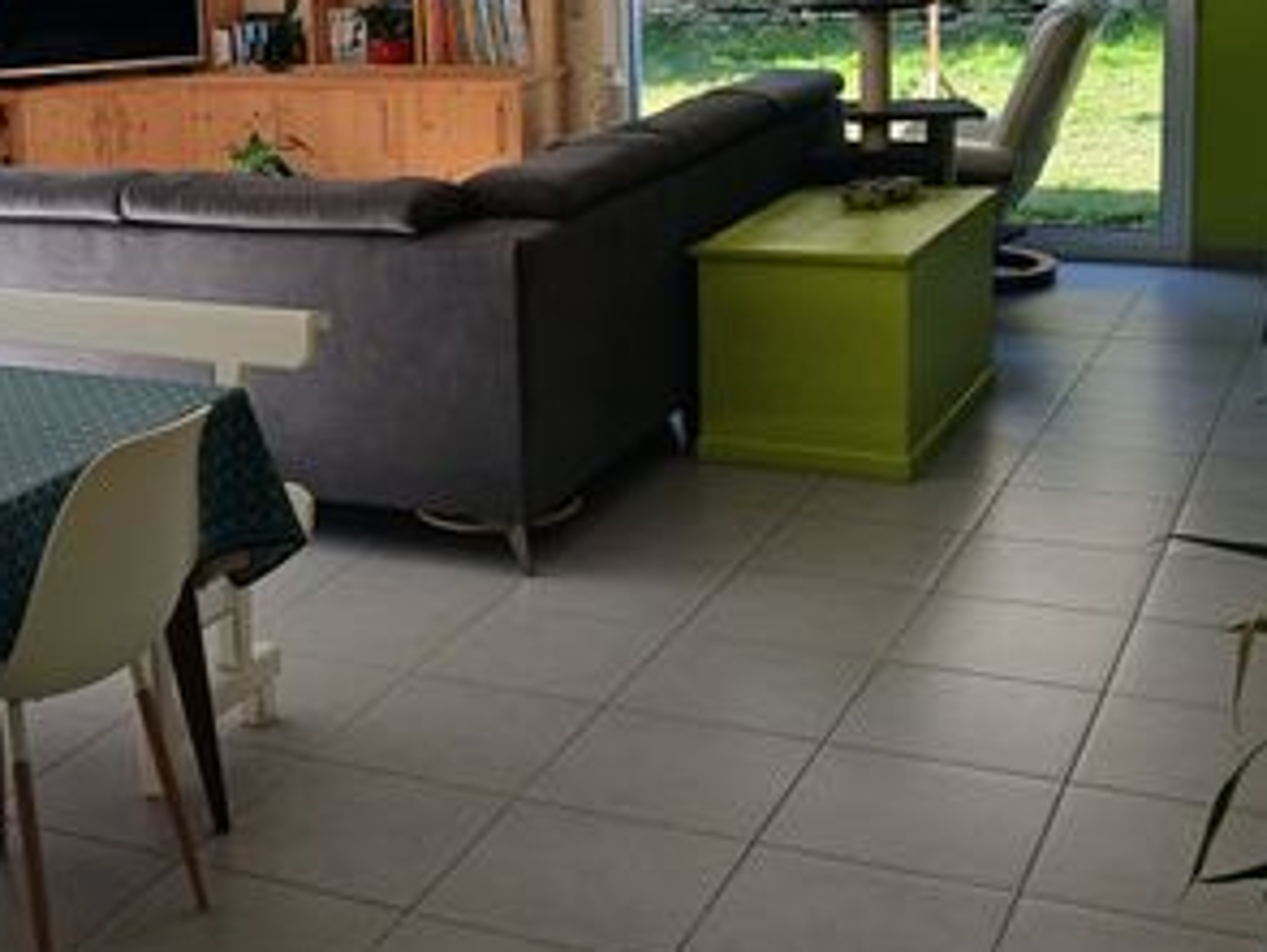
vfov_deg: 27.2
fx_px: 1941
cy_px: 254
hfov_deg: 35.6
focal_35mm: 53
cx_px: 371
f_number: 1.8
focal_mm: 3.98
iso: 32
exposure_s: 1/50
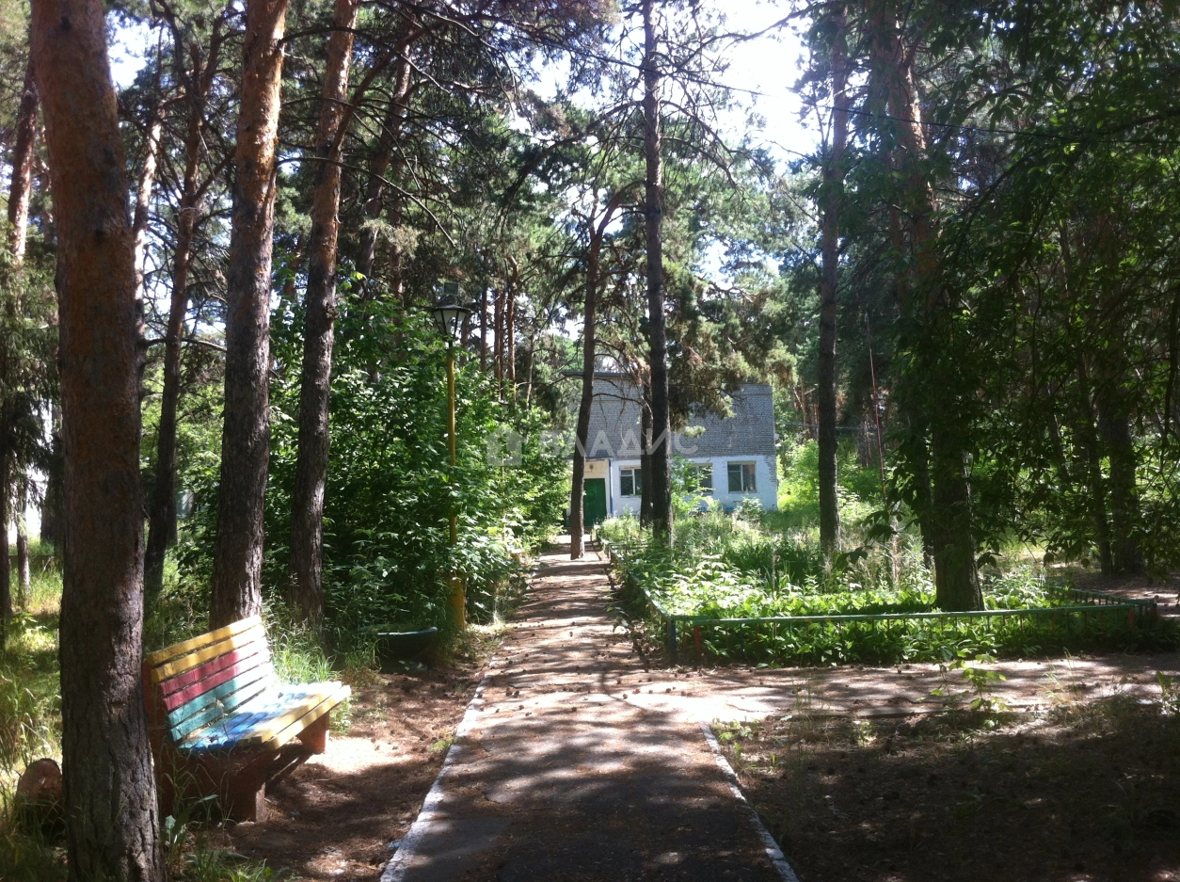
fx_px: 1191
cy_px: 441
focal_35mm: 35
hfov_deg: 52.7
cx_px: 590
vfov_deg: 40.6
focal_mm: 3.85
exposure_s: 1/196
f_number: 2.8
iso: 80
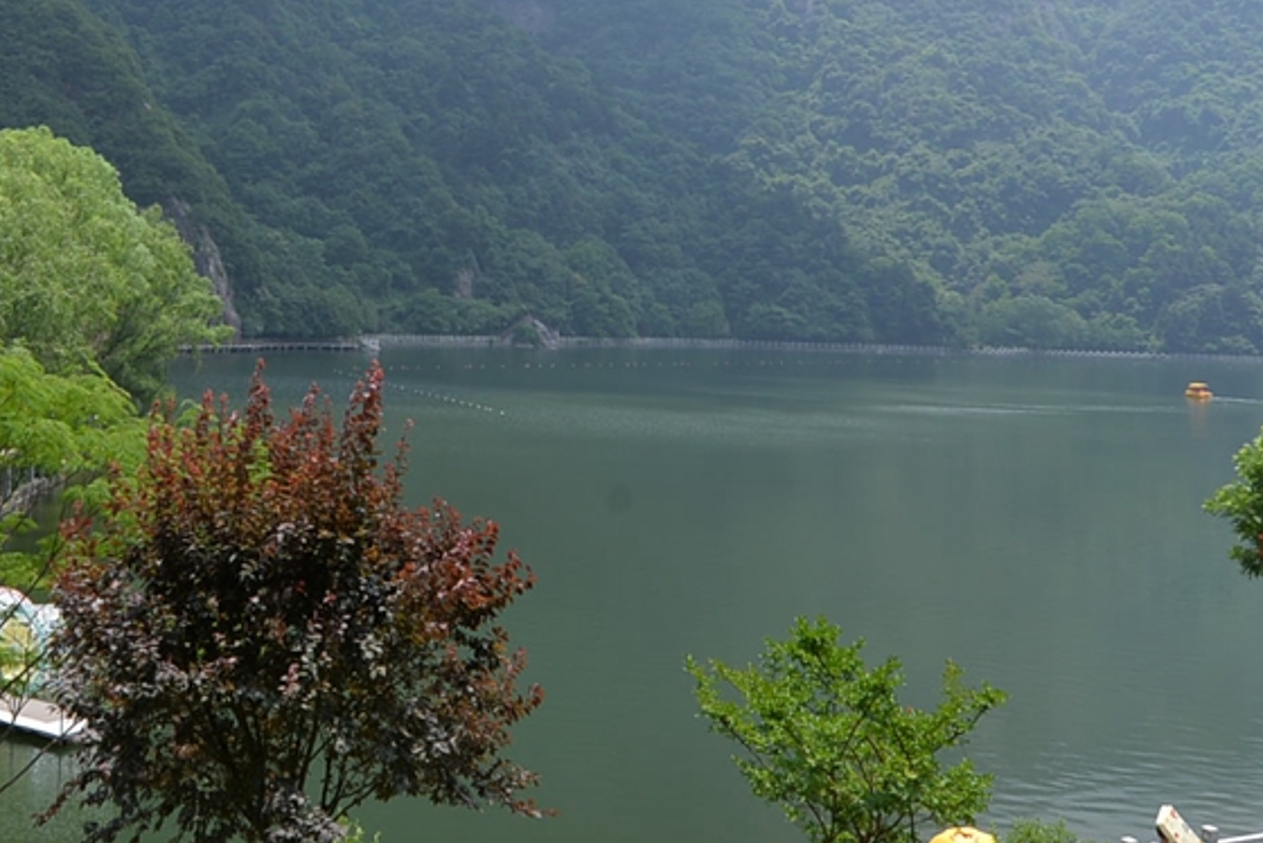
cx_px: 359
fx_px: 1579
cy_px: 118
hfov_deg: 42.6
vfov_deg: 28.9
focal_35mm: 45
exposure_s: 1/125
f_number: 11
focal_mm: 14
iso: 110
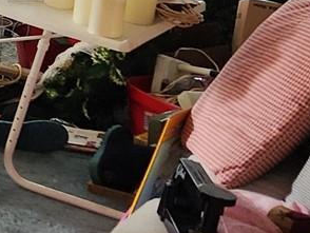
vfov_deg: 11.6
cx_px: -359
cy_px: -70
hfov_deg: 13.1
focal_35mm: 125
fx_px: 1120
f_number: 1.8
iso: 320
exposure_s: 1/120
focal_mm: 5.4
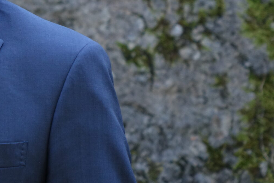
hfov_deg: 5.8
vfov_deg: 3.9
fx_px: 2694
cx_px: -73
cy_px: -47
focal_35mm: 354
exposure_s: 1/200
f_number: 3.5
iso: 400
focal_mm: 51
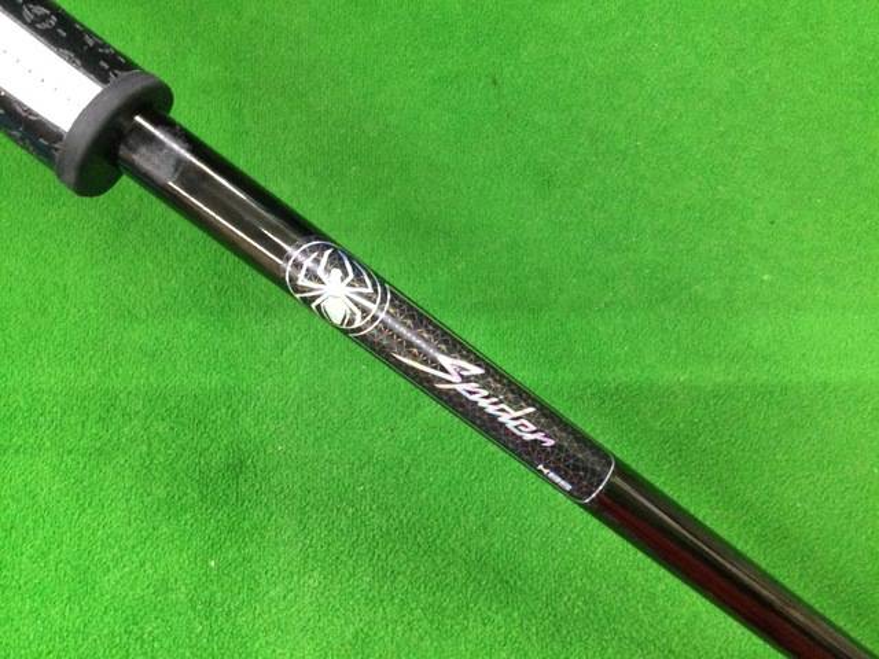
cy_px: 330
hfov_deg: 58.4
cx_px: 440
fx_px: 787
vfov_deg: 45.4
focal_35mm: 31
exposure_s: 1/30
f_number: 2.4
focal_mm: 3.3
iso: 200
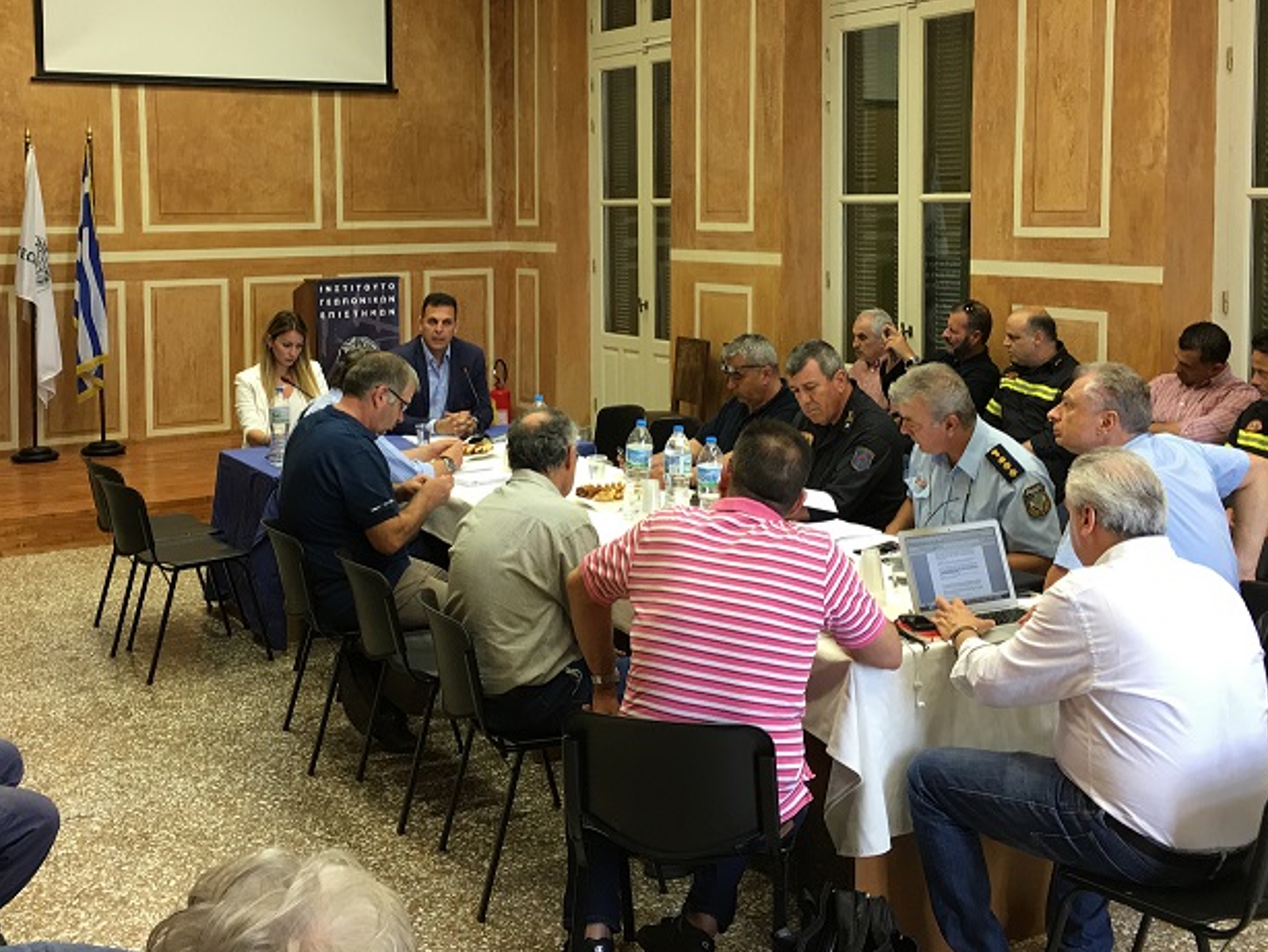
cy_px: 314
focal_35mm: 40
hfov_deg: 46.7
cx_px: 567
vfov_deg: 35.6
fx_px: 1466
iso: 32
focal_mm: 4.15
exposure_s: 1/17
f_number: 2.2
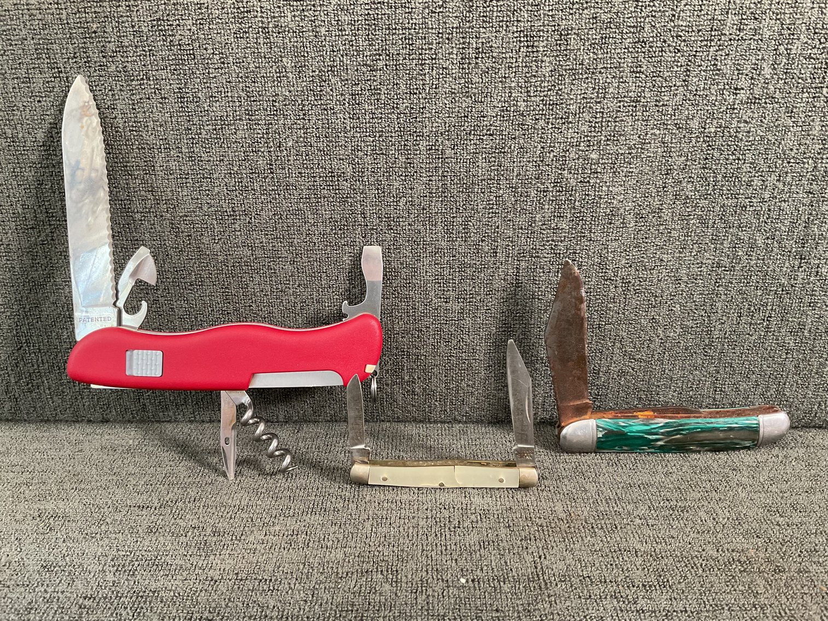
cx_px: 414
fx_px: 694
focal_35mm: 29
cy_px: 310
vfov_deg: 48.2
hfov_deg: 61.7
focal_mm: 3
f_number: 1.8
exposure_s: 1/60
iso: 250
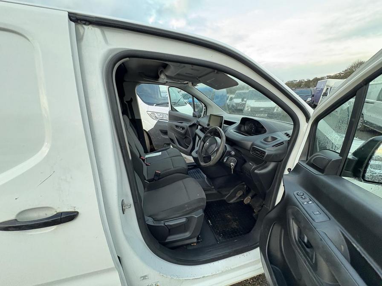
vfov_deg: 85.7
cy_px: 143
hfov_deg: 102.1
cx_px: 191
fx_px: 154
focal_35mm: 14
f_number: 2.2
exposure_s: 1/93
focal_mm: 2.22
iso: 250
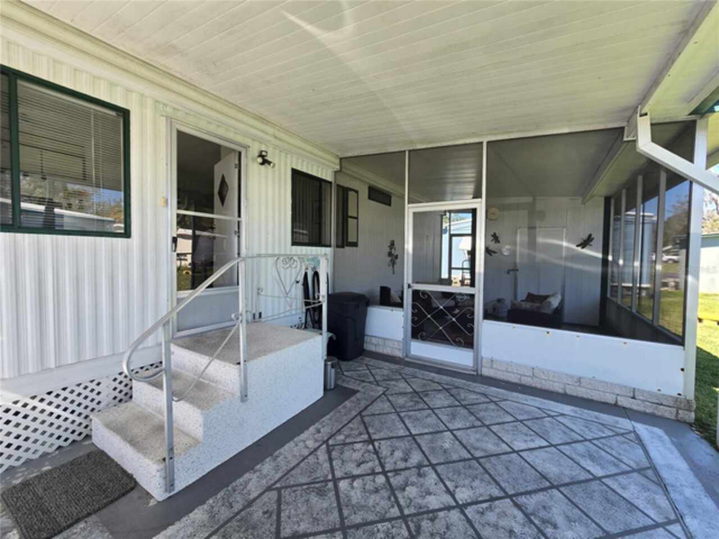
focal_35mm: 13
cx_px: 360
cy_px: 270
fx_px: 270
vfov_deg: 89.9
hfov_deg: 106.2
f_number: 2.2
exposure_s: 1/345
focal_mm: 2.2
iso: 50
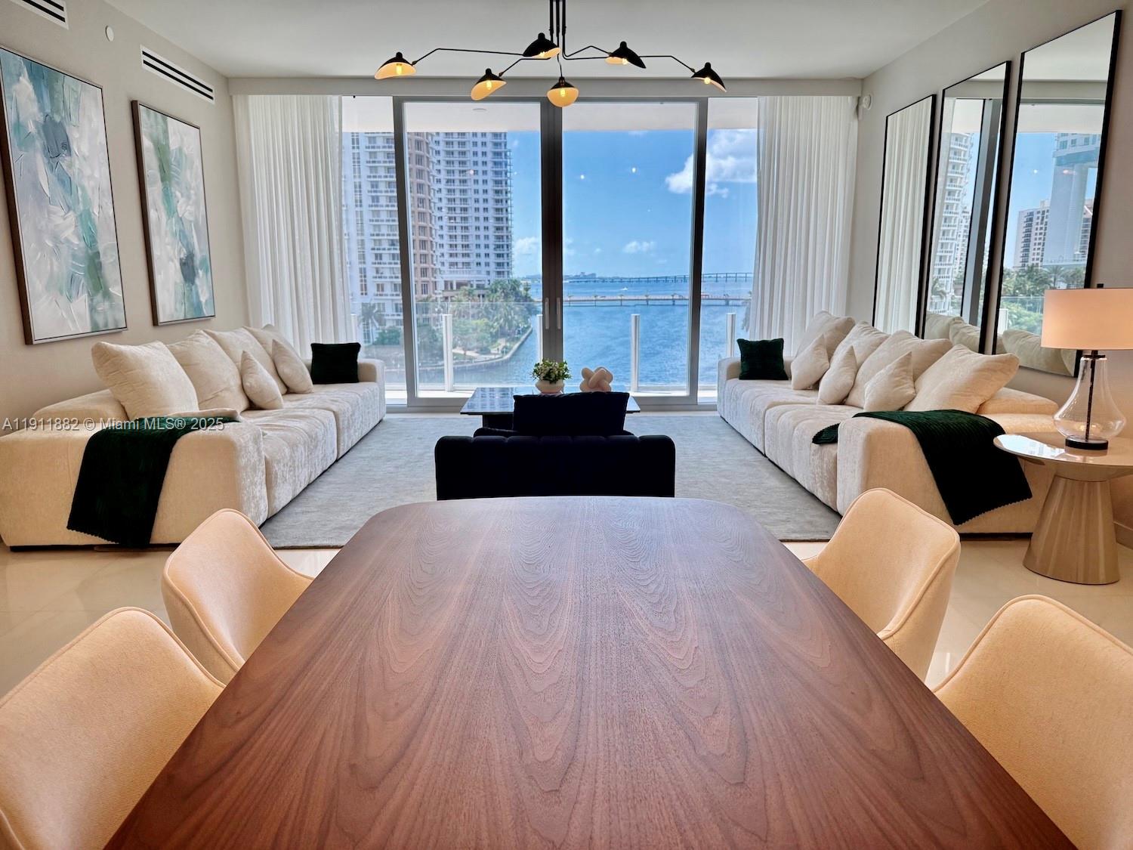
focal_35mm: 24
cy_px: 425
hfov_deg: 71.6
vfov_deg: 56.8
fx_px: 786
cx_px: 566
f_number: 1.78
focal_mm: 6.76
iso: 100
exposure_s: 1/297
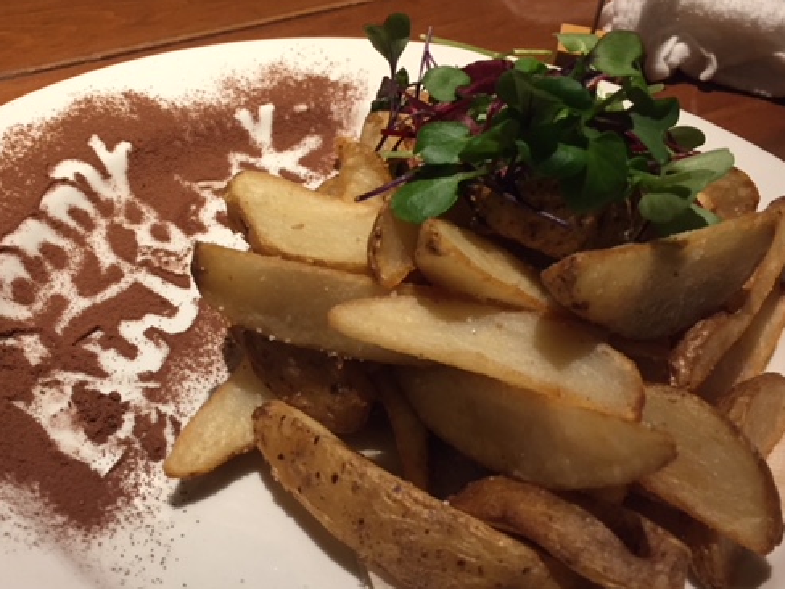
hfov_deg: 48.6
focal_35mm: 38
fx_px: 862
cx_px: 306
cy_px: 338
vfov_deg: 37.6
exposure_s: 1/33
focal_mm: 4.15
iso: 160
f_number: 2.2
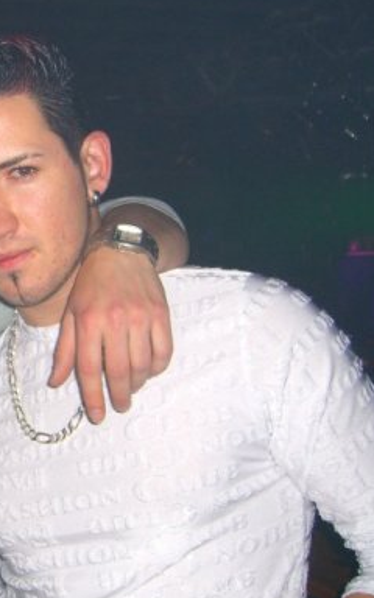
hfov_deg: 19.5
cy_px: 268
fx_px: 1027
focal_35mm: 63
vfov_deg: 32.4
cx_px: -67
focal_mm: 7.9
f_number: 2.8
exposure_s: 1/60
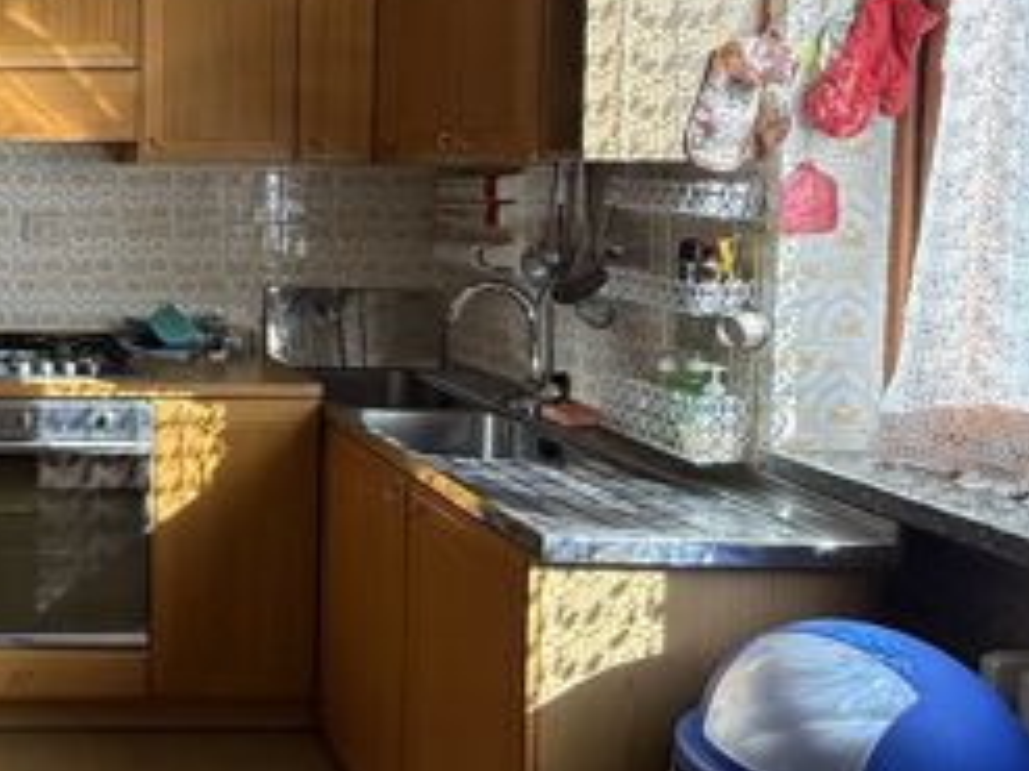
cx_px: -31
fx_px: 1188
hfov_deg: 40.2
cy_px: 238
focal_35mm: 40
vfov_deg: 35.5
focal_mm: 2.22
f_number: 2.2
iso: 125
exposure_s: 1/99
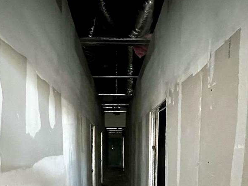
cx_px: 118
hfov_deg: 63.4
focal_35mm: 28
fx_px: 201
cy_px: 171
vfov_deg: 44.7
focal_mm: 1.57
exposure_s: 1/38
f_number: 1.8
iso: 1250
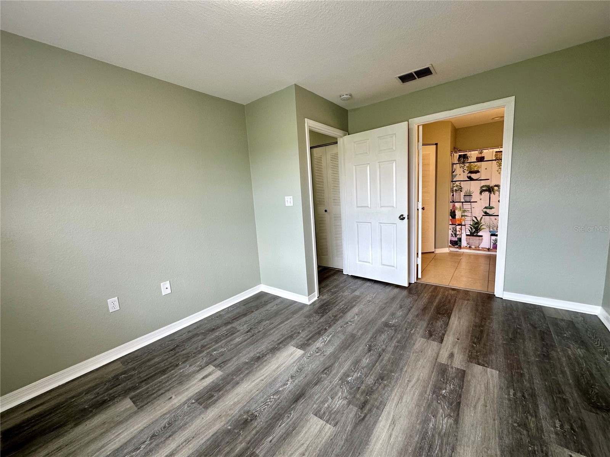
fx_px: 247
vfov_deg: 85.7
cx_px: 305
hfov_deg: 102.1
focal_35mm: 14
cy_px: 228
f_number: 2.2
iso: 100
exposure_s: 1/120
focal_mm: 2.22
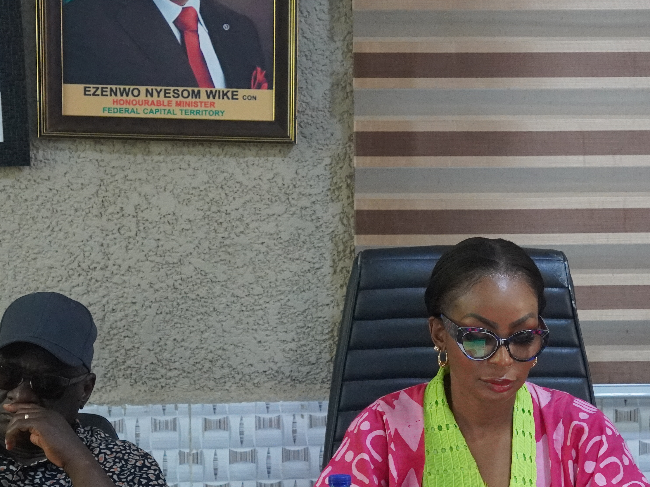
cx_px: 469
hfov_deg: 15.4
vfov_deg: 11.6
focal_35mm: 128
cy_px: 288
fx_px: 2397
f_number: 4
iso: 3200
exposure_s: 1/160
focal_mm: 43.9
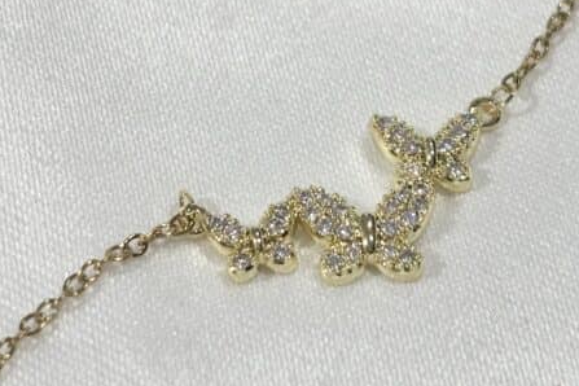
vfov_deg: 11.0
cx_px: 352
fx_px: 1994
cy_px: 48
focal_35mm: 124
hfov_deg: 16.5
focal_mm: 5.96
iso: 32
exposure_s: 1/242
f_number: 1.6
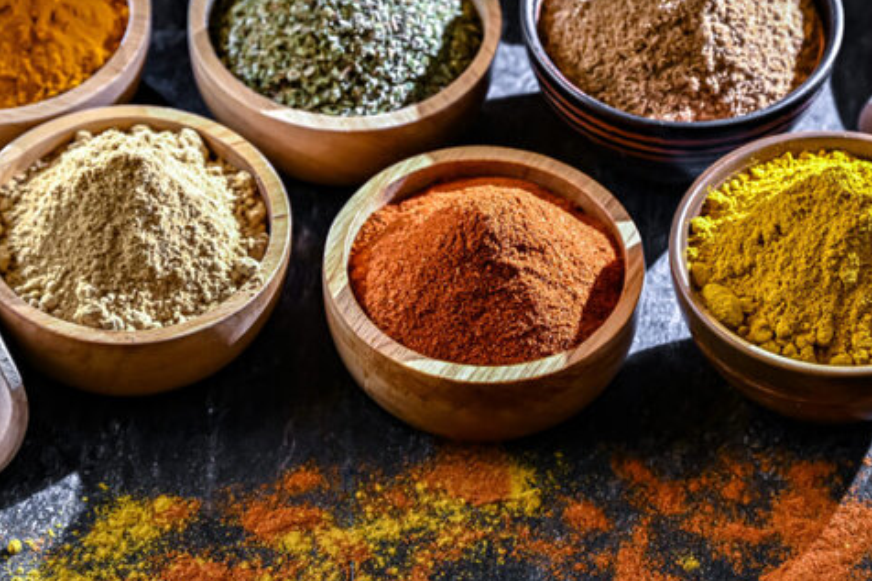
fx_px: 5085
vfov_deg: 6.5
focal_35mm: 210
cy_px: 136
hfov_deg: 9.8
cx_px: 498
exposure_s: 1/60
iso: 1800
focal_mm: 135
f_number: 6.3
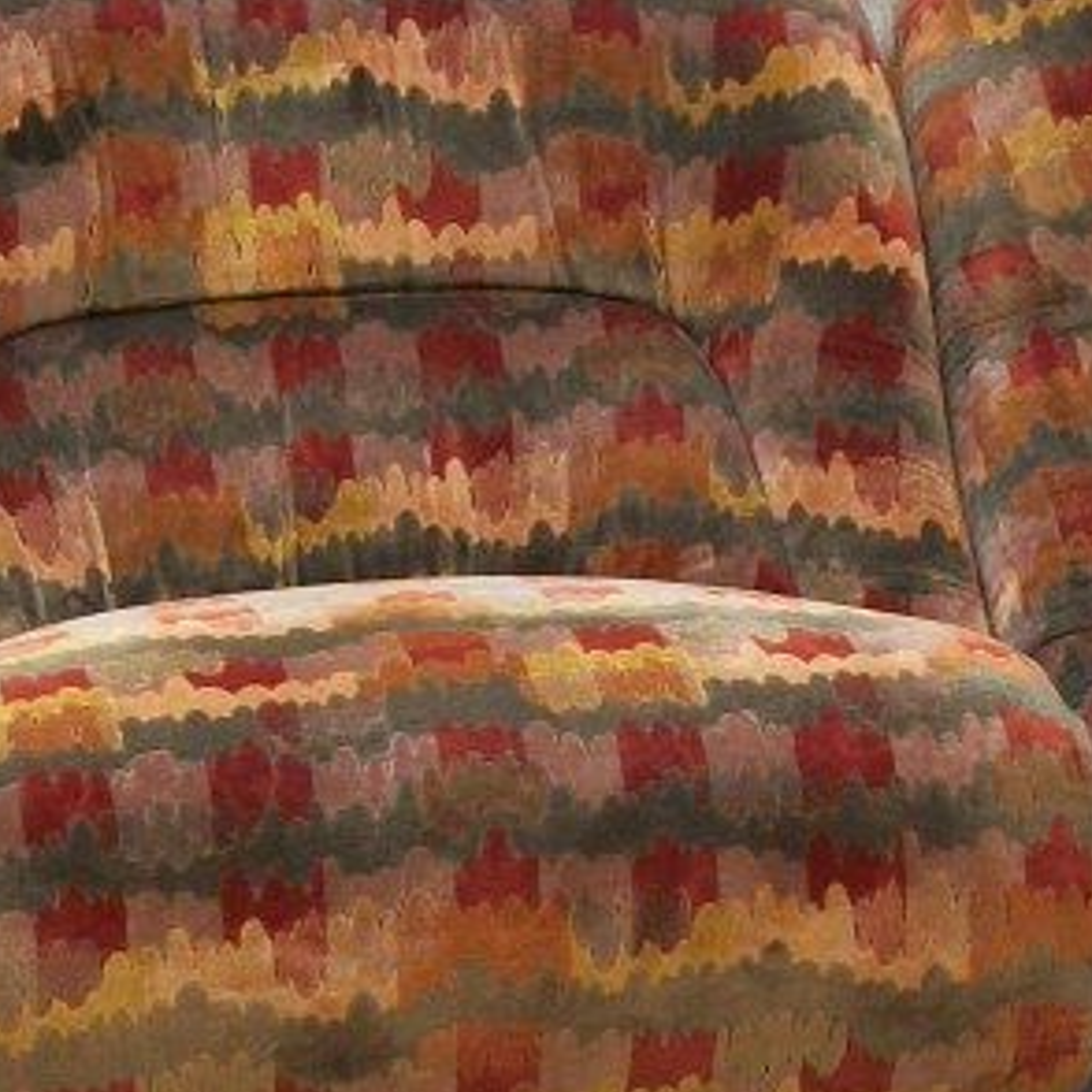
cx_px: 695
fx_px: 4390
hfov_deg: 14.2
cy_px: 825
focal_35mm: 123
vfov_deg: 14.1
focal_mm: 5.7
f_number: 2.9
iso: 80
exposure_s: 1/100
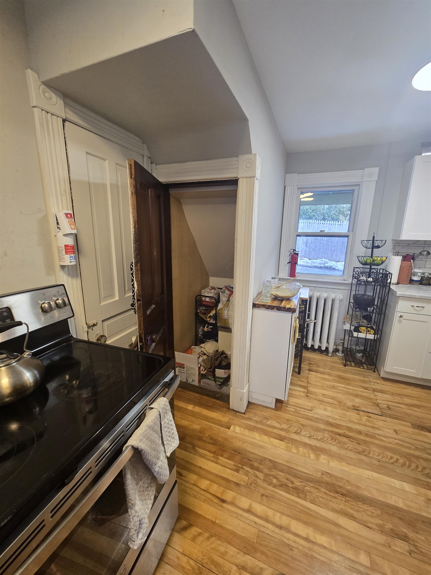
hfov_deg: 89.9
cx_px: 216
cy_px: 288
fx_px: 216
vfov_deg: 106.2
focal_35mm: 13
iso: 200
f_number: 2.2
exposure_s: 1/60
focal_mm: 2.2
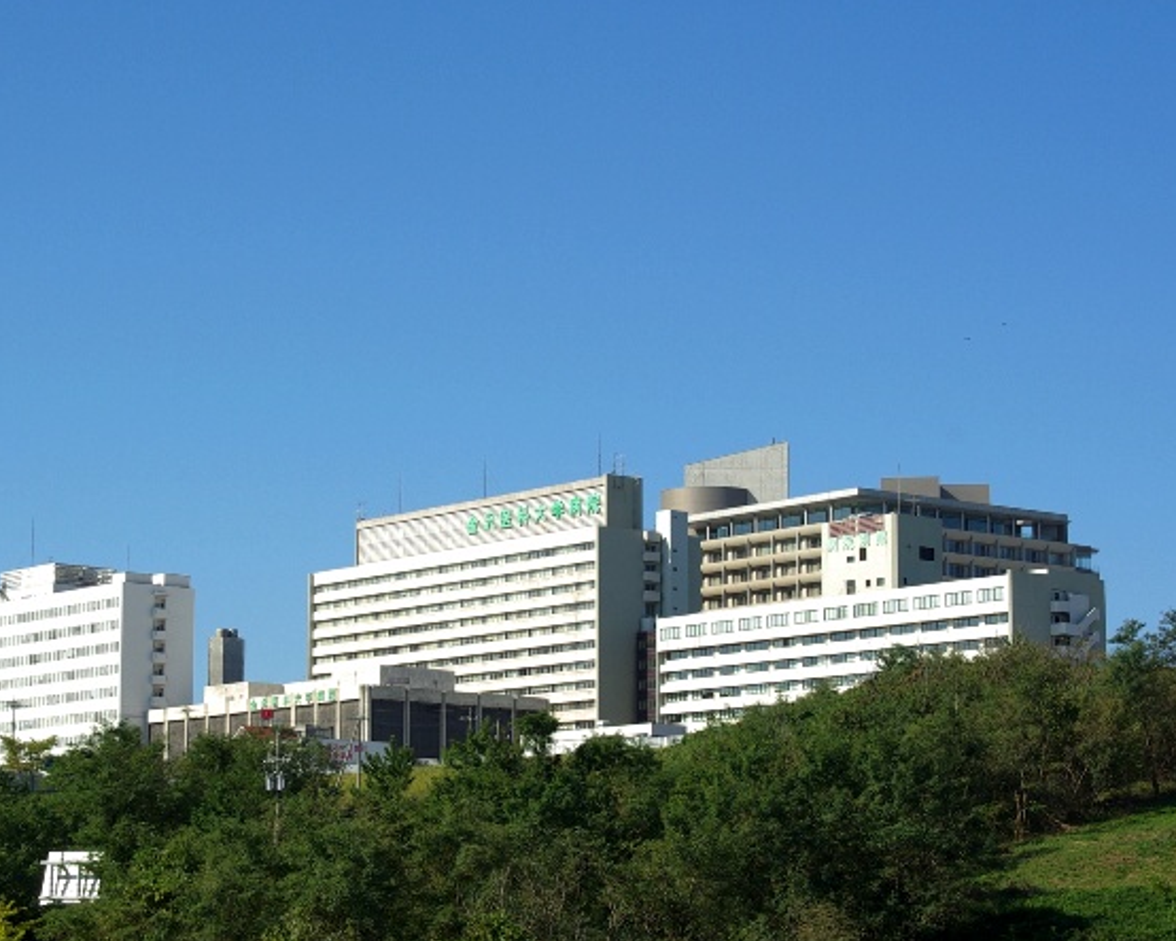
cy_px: 469
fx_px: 2664
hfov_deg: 24.8
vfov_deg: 20.0
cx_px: 469
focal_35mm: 77
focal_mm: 45
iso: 100
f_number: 9
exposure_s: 1/200
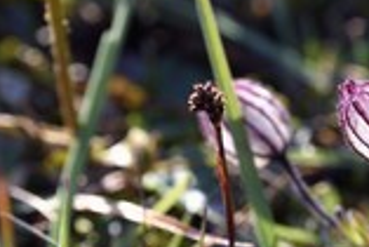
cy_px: 195
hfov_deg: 3.8
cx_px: 432
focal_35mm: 534
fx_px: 5478
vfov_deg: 2.6
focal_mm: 200
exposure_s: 1/200
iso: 200
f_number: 7.1
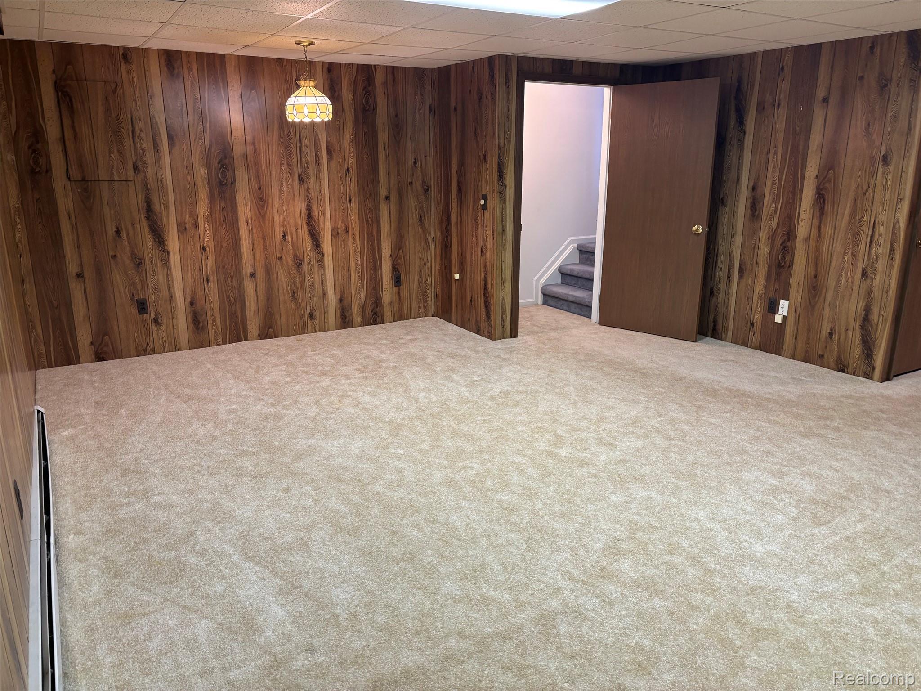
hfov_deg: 67.3
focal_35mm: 26
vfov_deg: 53.1
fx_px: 692
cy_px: 346
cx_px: 460
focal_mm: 5.96
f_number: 1.6
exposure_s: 1/60
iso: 200
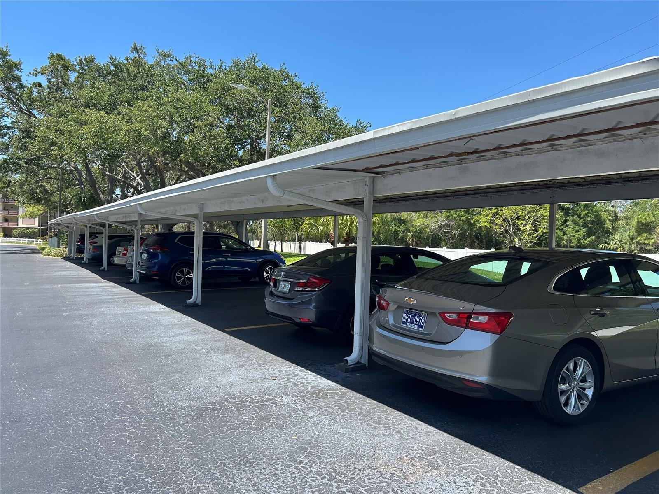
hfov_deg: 67.3
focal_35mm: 26
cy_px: 247
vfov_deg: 53.1
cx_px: 330
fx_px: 495
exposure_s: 1/1669
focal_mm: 5.7
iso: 50
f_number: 1.5
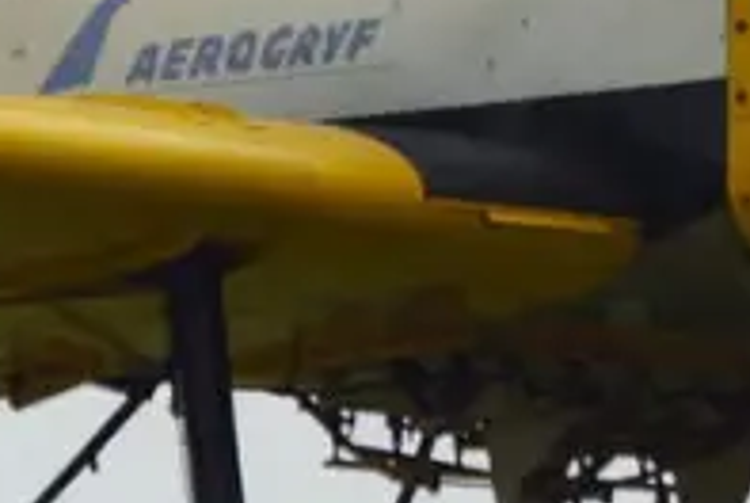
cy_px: -128
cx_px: 308
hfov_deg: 0.7
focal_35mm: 3115
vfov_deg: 0.4
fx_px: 64992
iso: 200
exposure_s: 1/1000
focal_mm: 400
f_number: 8
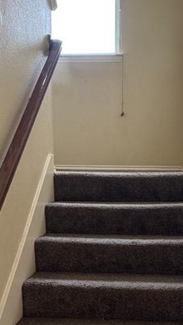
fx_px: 422
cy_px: 228
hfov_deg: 24.3
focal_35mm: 49
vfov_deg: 41.3
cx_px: 129
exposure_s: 1/60
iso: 400
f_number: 1.78
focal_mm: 6.76
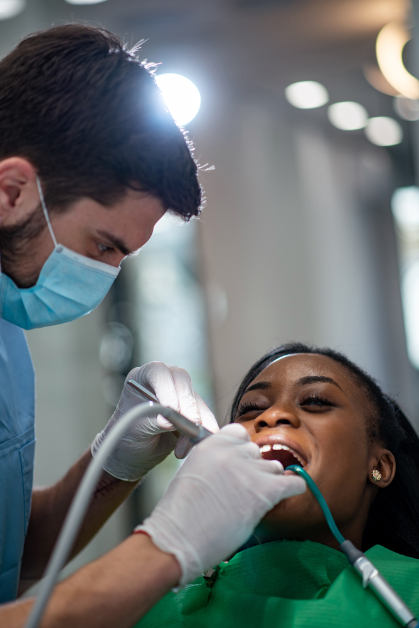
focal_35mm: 85
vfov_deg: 23.9
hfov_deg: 16.1
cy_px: 314
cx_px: 210
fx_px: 1482
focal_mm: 85
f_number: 1.8
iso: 100
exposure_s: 1/400
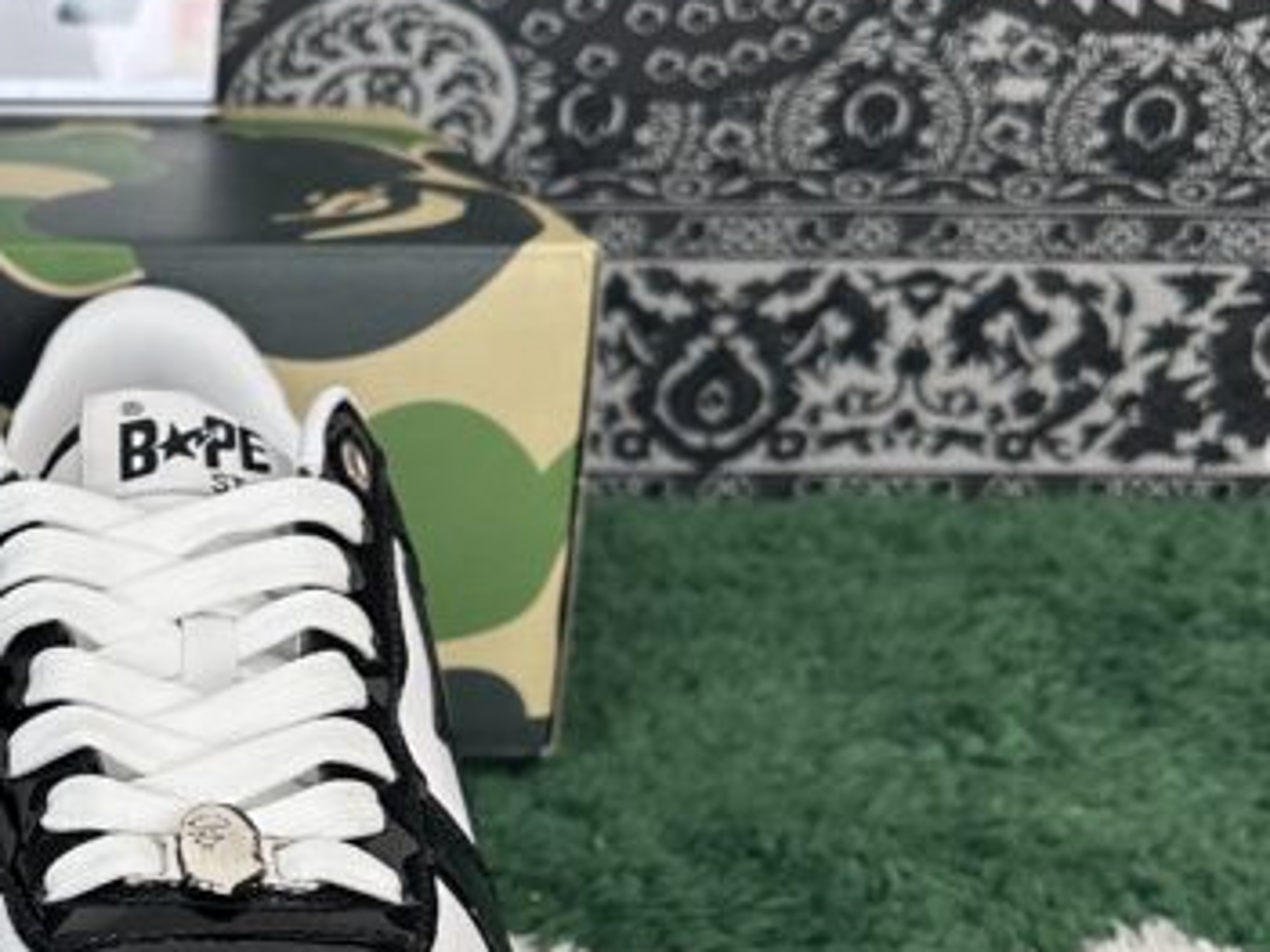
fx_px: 2567
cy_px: 699
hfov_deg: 26.1
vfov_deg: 20.9
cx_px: -58
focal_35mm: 70
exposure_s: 1/50
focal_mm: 6.86
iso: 200
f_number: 1.78
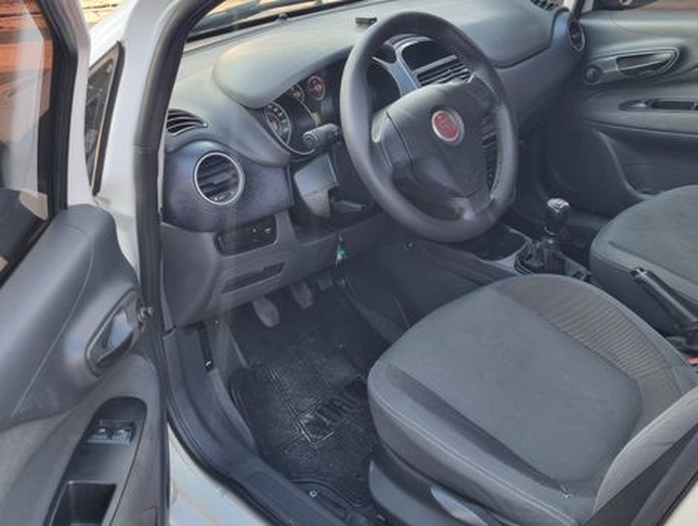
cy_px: 263
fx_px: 525
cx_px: 349
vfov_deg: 53.2
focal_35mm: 26
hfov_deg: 67.2
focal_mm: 5.4
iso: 100
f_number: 1.8
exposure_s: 1/120
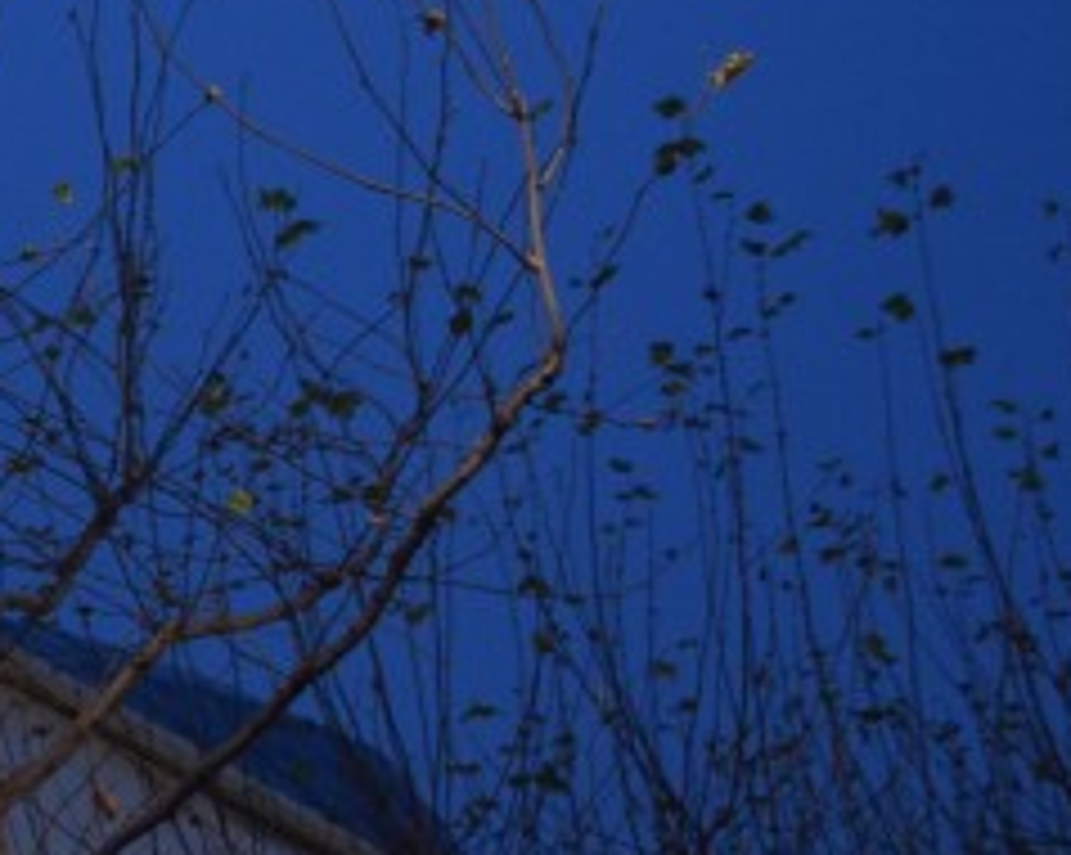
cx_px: -886
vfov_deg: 13.9
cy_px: 891
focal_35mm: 109
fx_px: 3452
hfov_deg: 15.2
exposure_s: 1/60
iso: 800
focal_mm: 18
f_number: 4
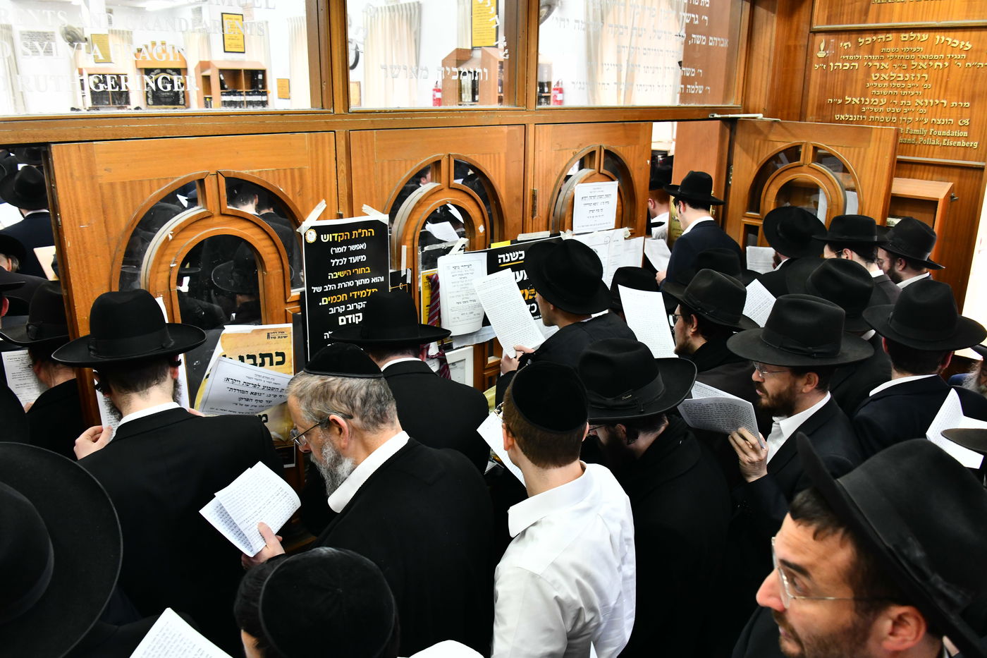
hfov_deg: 65.5
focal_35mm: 28
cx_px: 494
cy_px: 329
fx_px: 768
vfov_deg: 46.4
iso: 1600
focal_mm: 28
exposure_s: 1/160
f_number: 5.6
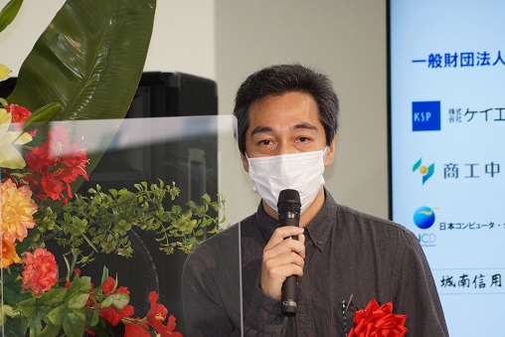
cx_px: 252
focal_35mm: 300
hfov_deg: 6.9
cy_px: 168
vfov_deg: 4.6
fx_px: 4209
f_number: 5.6
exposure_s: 1/160
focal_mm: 200
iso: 1000
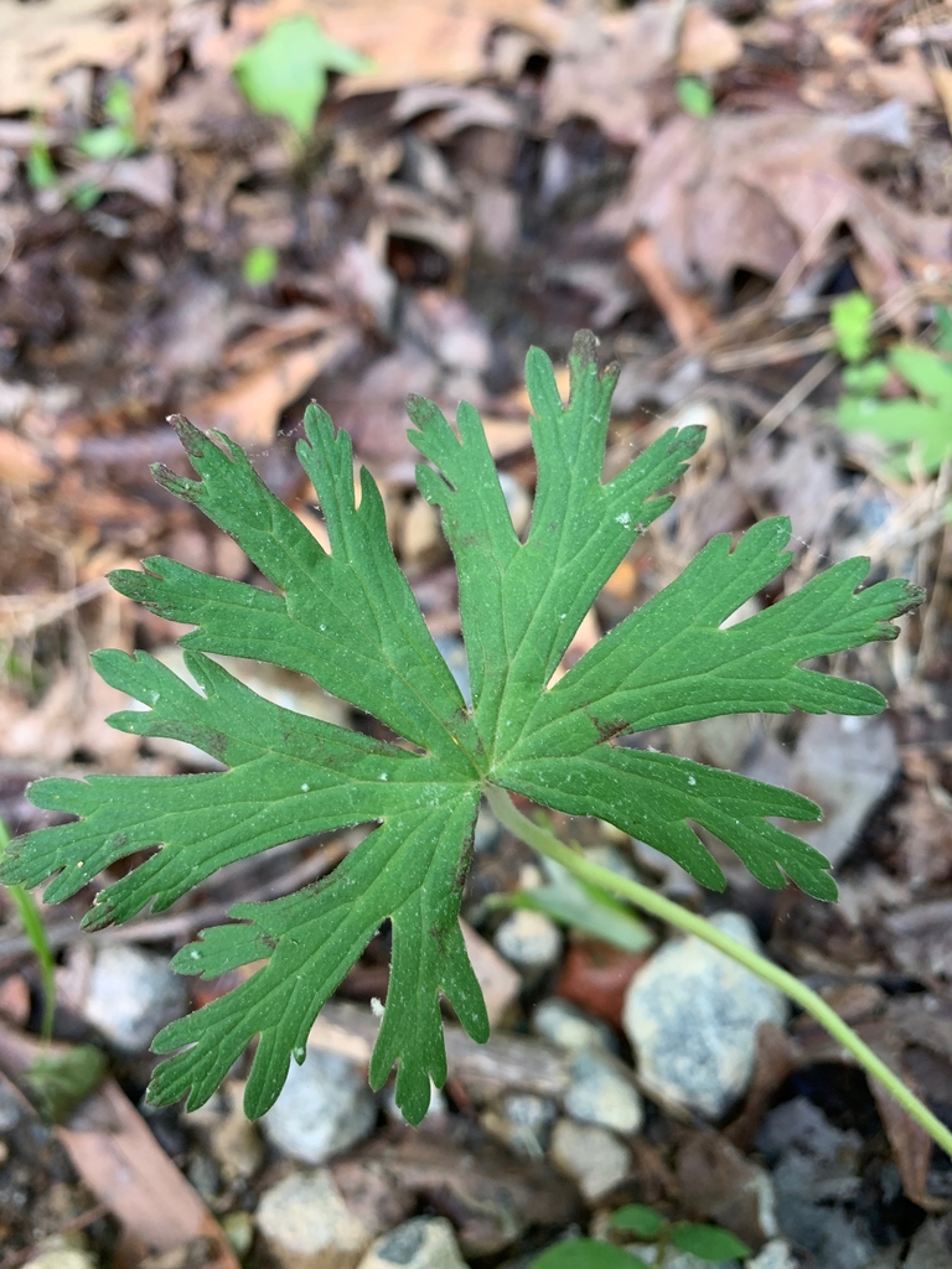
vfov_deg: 67.3
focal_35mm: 26
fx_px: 953
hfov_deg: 53.1
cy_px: 634
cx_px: 476
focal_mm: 4.25
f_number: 1.8
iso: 50
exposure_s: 1/121
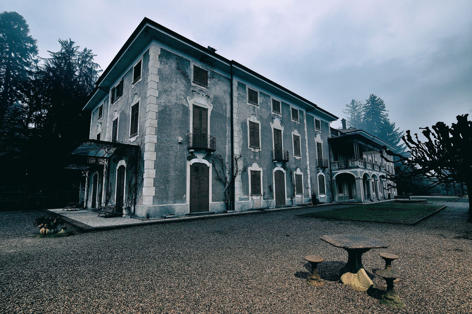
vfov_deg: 72.1
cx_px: 236
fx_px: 216
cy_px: 157
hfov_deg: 95.0
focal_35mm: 16
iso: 100
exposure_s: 1.6
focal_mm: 11
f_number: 7.1
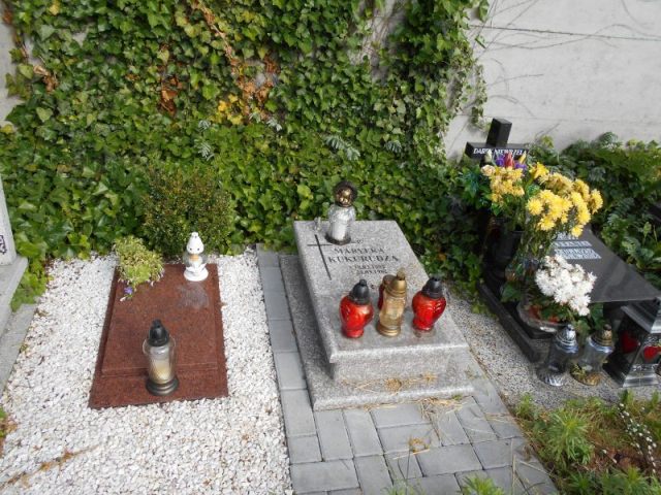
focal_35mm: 26
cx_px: 330
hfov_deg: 67.3
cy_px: 248
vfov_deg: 53.1
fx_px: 496
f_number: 3.2
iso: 80
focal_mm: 4.6
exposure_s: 1/320
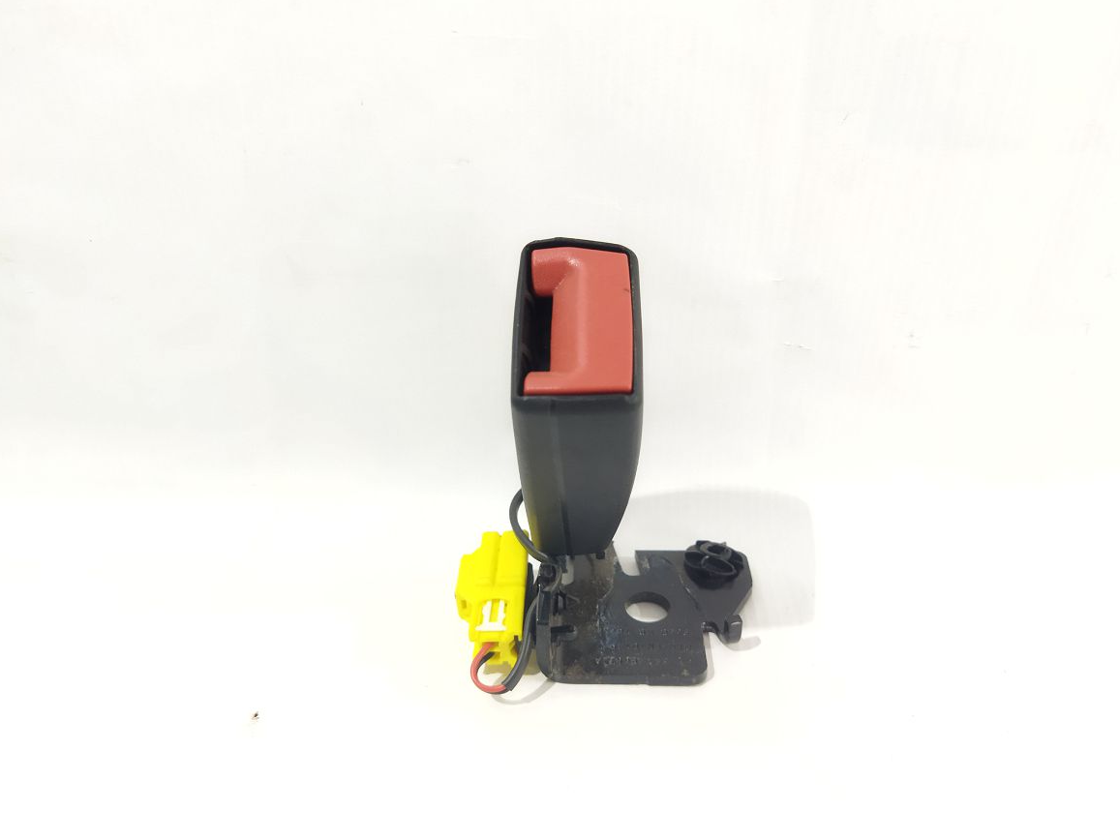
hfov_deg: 63.4
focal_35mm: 28
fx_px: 906
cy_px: 415
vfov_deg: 49.8
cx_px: 575
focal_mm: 4.71
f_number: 1.79
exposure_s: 1/50
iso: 459
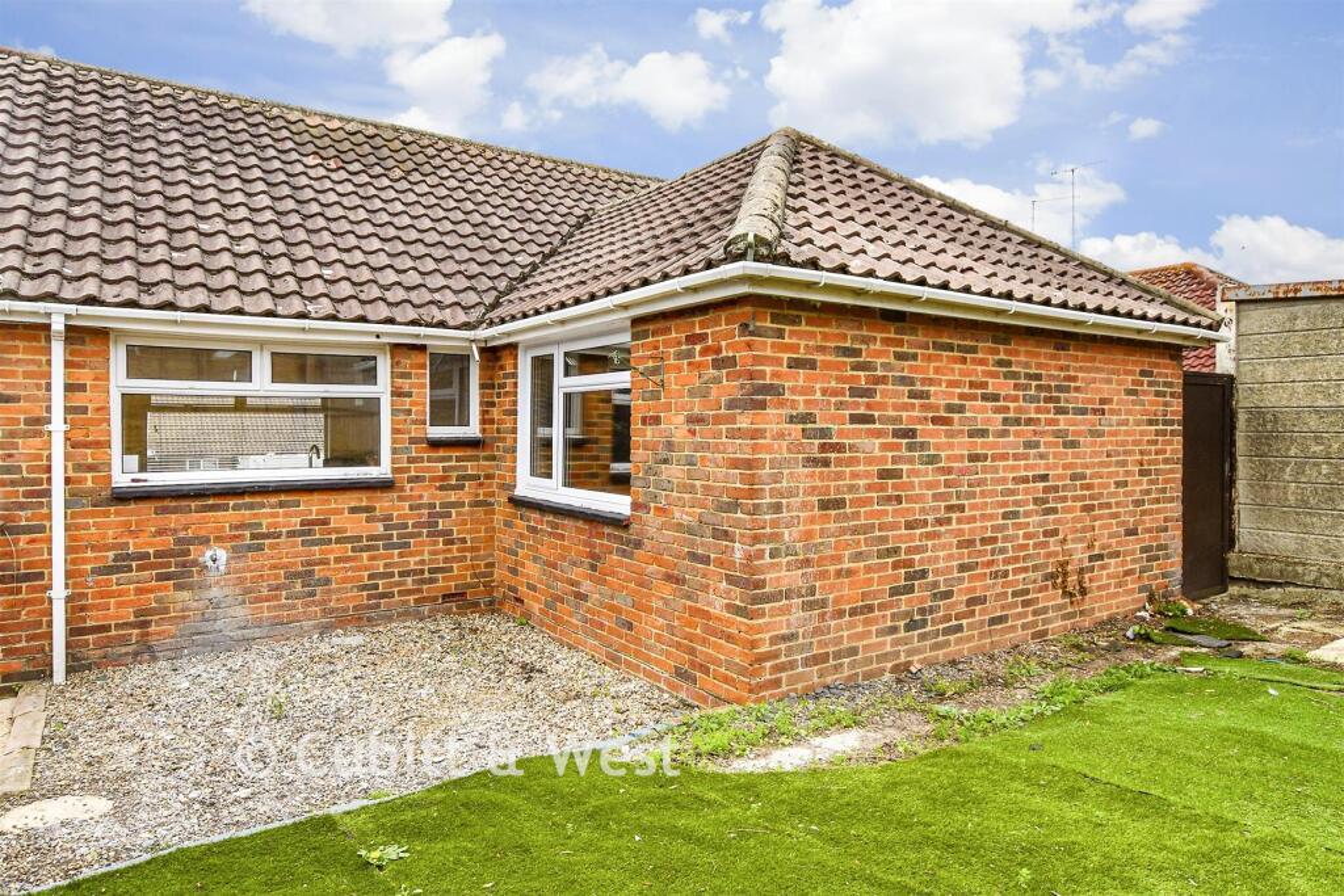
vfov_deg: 59.5
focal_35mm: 21
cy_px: 448
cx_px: 672
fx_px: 784
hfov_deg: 81.2
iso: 200
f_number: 8
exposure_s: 1/200
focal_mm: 14
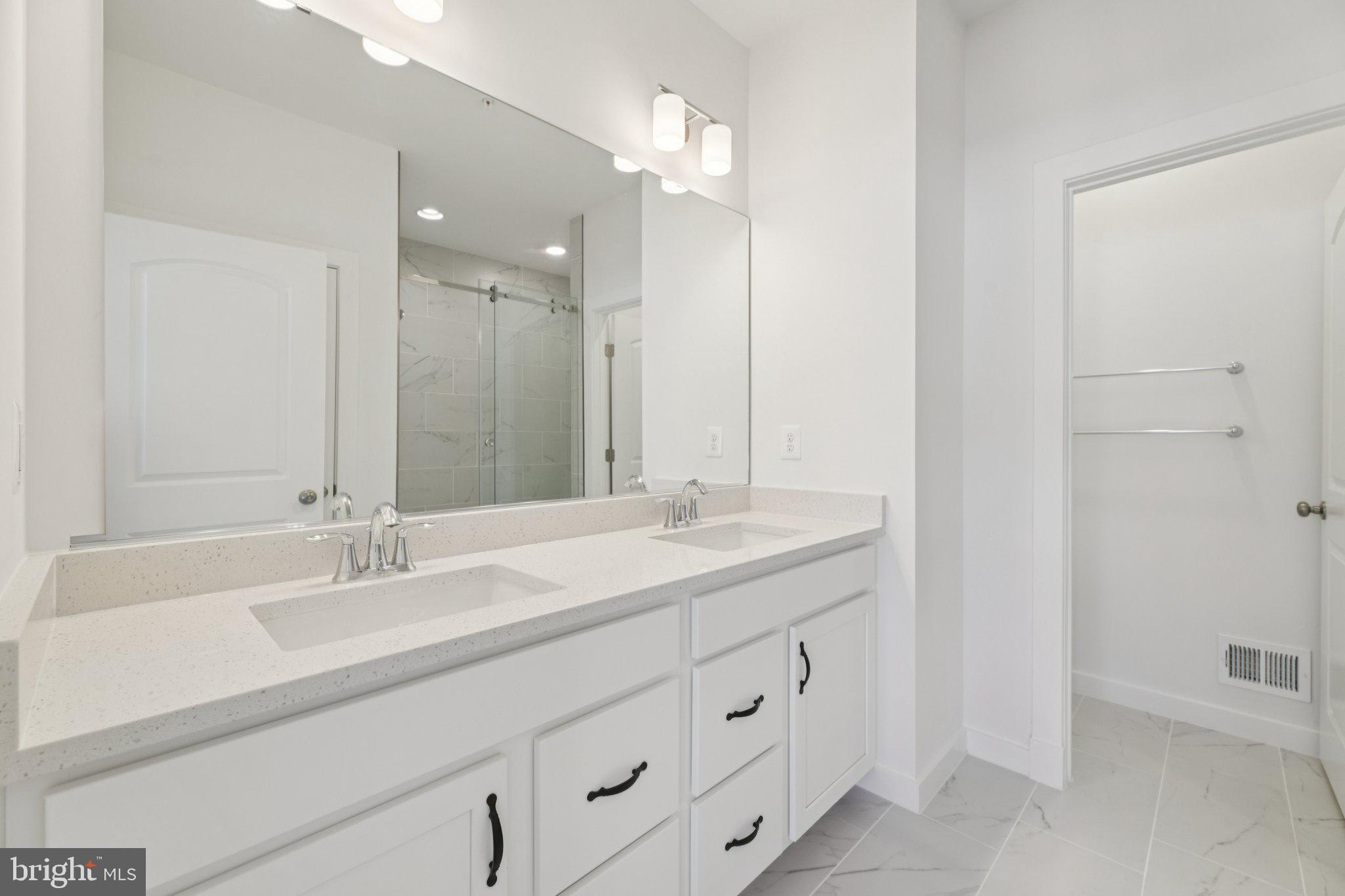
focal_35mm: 14
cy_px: 448
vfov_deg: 81.2
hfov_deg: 104.3
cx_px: 672
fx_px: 523
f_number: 8
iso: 100
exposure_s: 1/20
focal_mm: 14
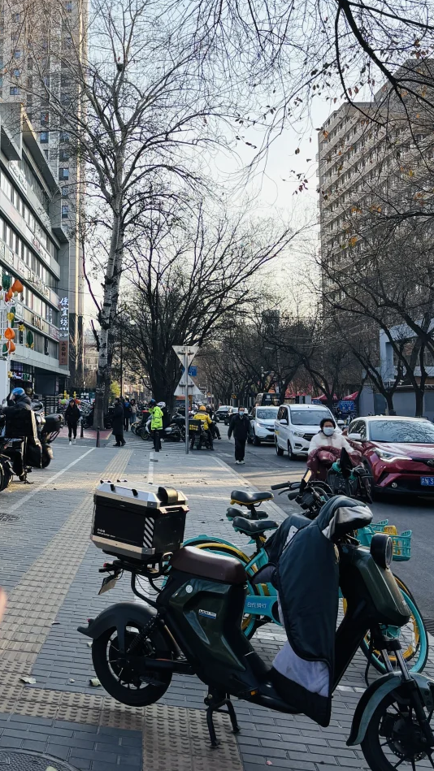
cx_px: 7
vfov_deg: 46.7
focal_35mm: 43
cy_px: 267
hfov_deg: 26.4
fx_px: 879
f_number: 1.6
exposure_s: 1/1477
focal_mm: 5.96
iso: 50
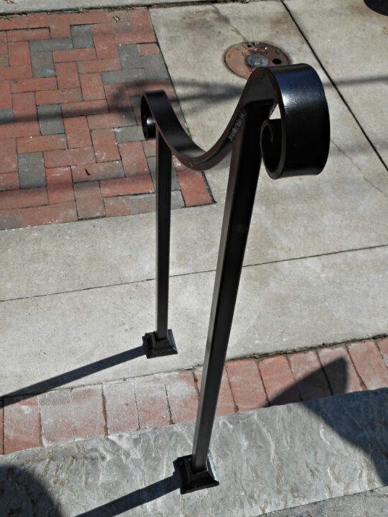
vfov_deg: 41.2
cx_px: 189
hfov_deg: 31.5
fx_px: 688
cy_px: 248
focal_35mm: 46
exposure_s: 1/640
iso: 80
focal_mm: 7.9
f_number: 4.7
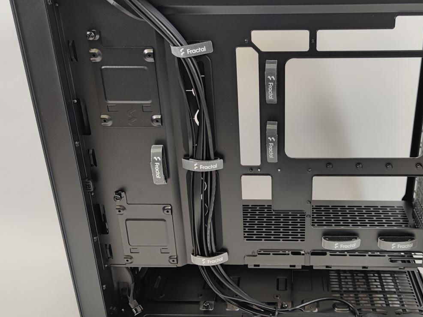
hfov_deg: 48.4
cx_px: 273
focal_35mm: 38
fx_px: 464
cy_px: 151
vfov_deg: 37.7
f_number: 1.85
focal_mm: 6.78
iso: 64
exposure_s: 1/100
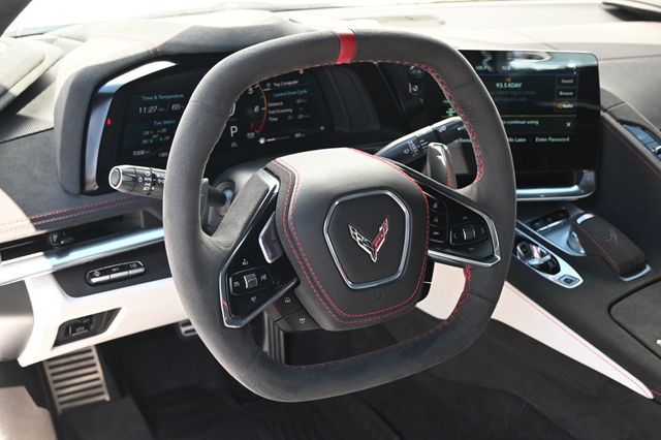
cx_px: 330
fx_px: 757
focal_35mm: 41
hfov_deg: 47.2
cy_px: 220
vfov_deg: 32.4
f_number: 4.5
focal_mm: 27.5
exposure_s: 1/125
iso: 500
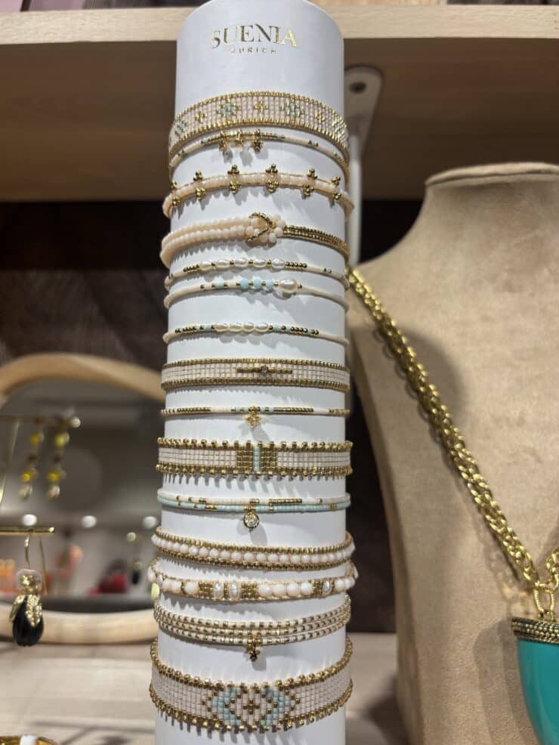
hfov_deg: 51.4
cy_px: 370
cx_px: 272
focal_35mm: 27
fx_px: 581
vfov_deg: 65.3
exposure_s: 1/236
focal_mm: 5.96
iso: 40
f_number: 1.6
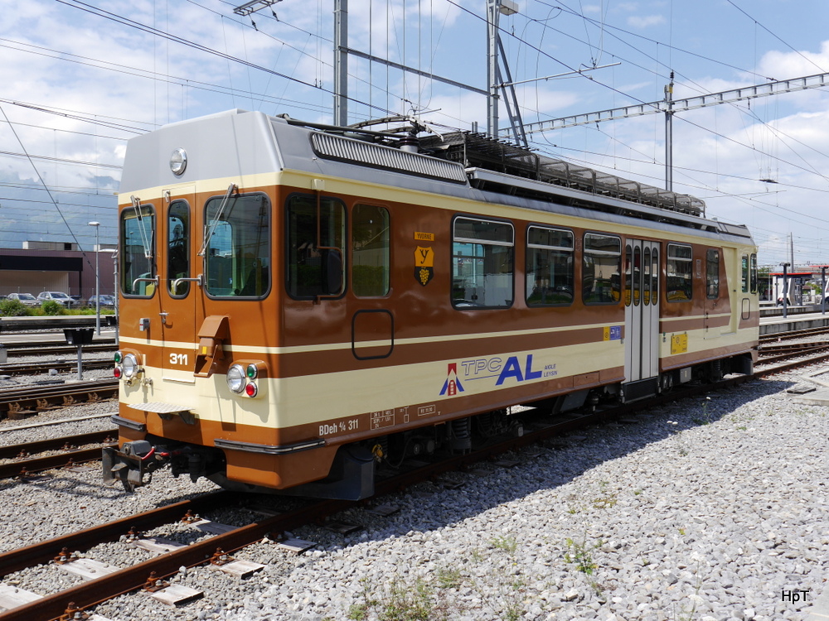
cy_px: 310
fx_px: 814
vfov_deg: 41.8
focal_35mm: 34
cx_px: 414
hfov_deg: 54.0
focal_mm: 17
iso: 160
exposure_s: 1/400
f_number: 8
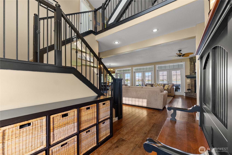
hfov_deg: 104.2
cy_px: 78
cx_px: 116
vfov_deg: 81.3
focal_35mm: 14
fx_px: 90
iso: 400
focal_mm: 14
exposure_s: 1/15
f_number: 4.5
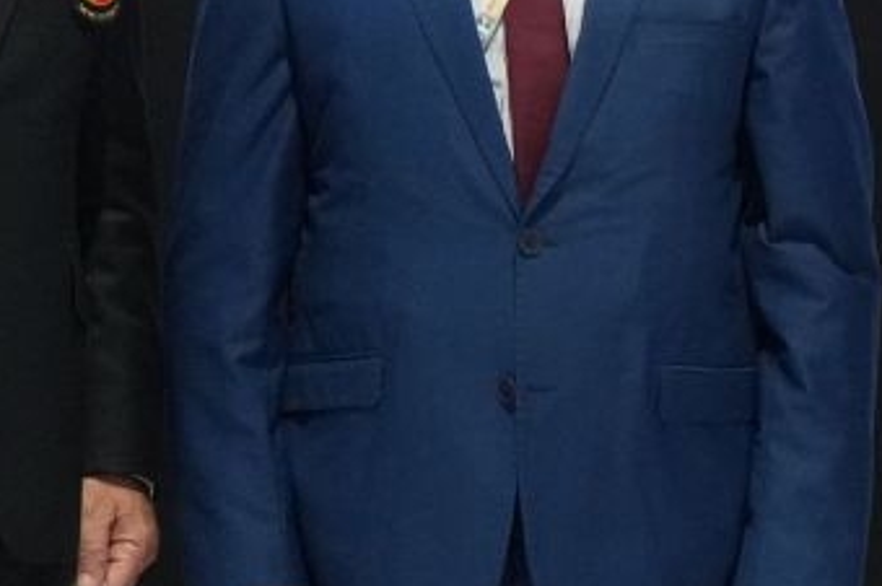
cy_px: 244
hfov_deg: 5.4
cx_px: 2145
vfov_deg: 3.7
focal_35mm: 371
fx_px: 9081
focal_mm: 70
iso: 4000
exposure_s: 1/250
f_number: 2.8
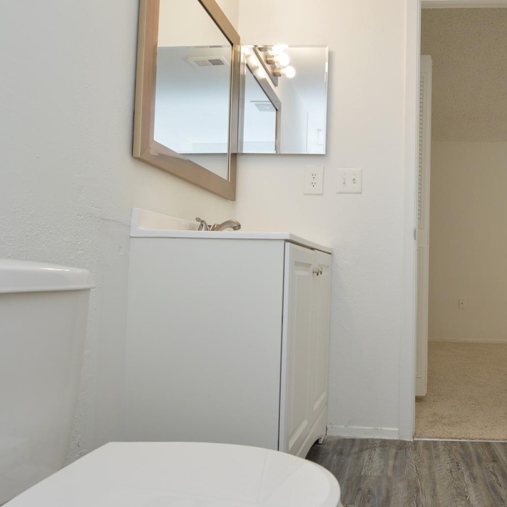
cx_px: 352
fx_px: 398
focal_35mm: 24
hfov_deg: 62.8
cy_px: 245
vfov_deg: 65.0
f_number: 5.6
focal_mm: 12
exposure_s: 1/125
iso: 400
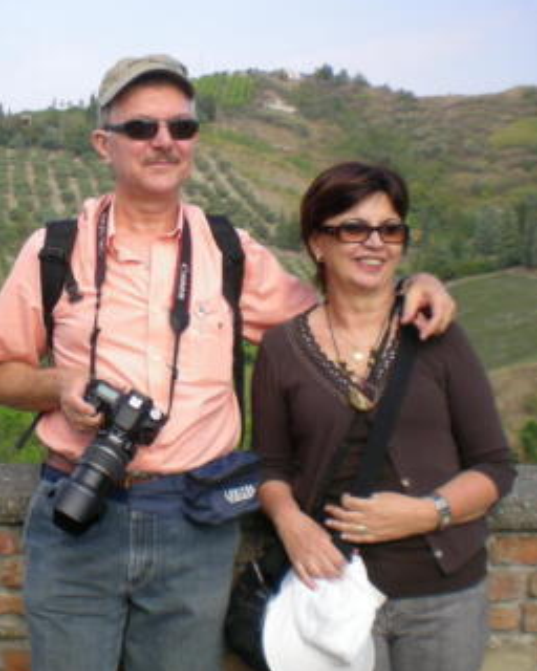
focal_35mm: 58
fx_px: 1152
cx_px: 19
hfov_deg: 25.2
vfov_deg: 32.5
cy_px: 337
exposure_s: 1/156
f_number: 4.6
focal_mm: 6.3
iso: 50
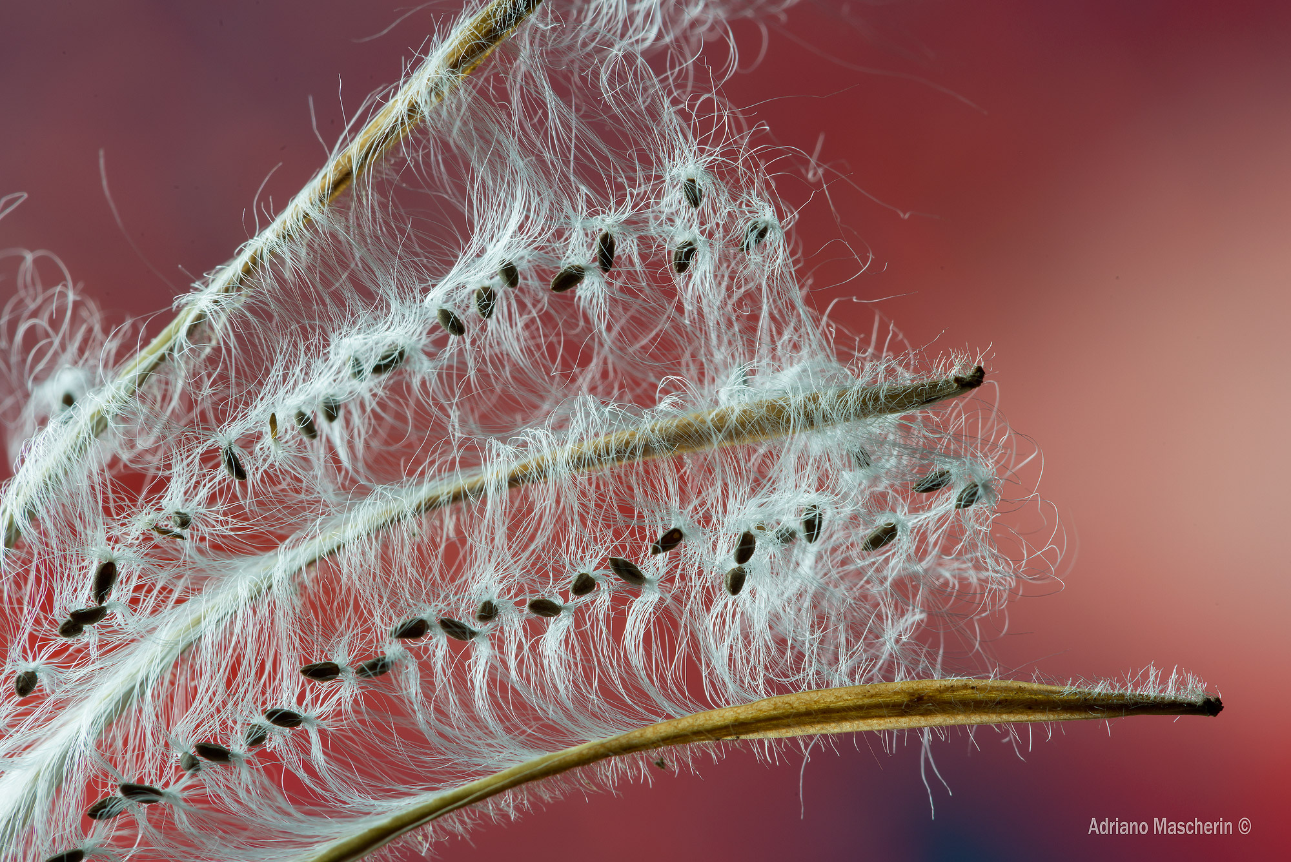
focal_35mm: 105
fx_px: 3767
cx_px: 646
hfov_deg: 19.4
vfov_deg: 13.1
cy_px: 431
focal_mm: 105
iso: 100
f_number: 25
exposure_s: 1/1.67
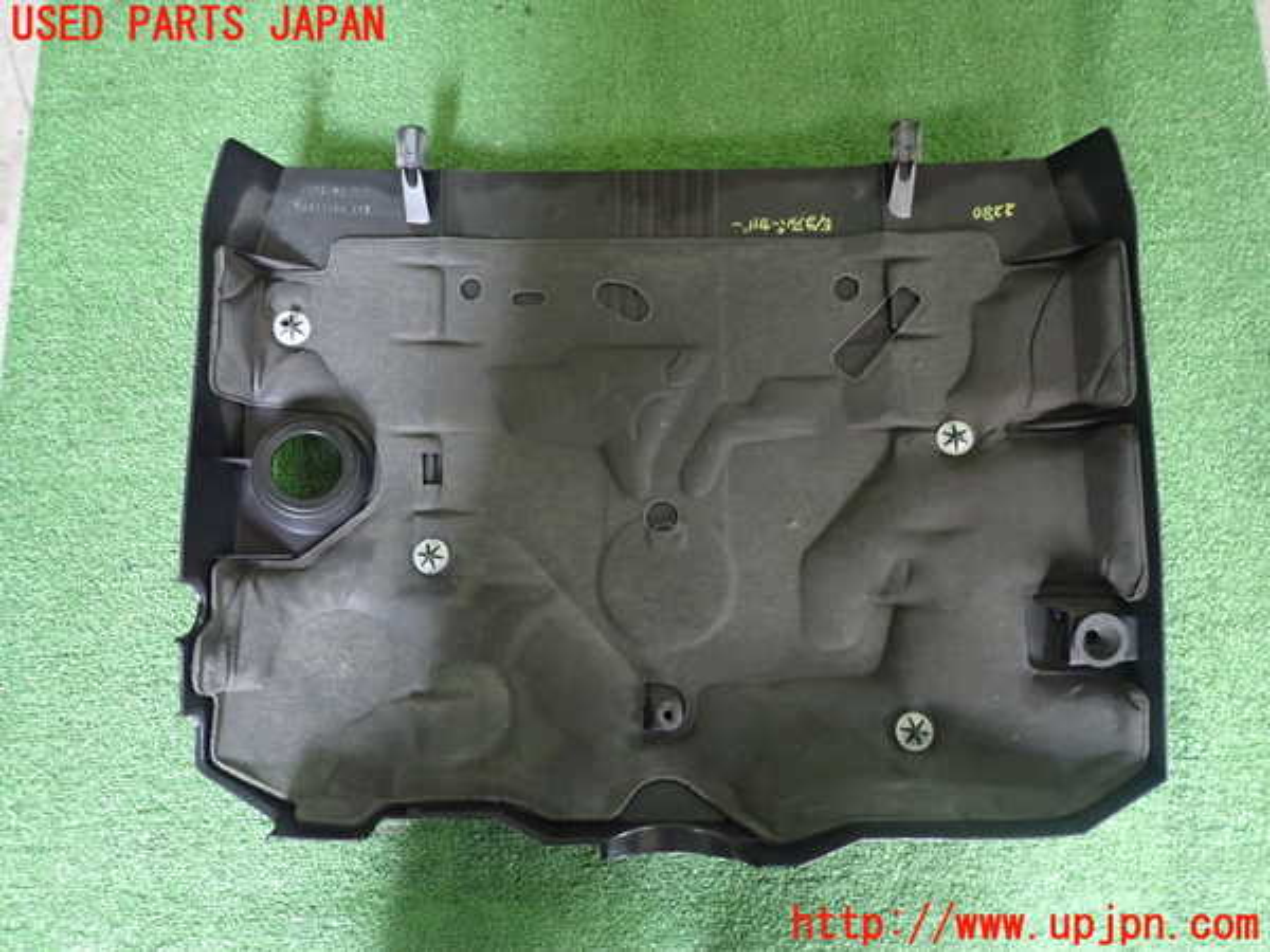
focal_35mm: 25
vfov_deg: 54.9
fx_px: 917
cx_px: 635
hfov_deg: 69.4
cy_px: 476
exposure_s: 1/20
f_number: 2
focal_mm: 4.5
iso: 800
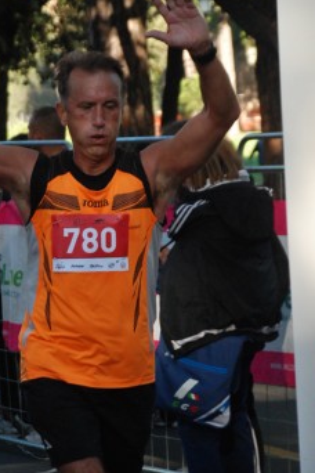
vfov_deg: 9.2
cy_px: 290
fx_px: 2938
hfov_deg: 6.1
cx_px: 129
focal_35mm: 224
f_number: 5.6
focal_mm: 85
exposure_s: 1/500
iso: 1000
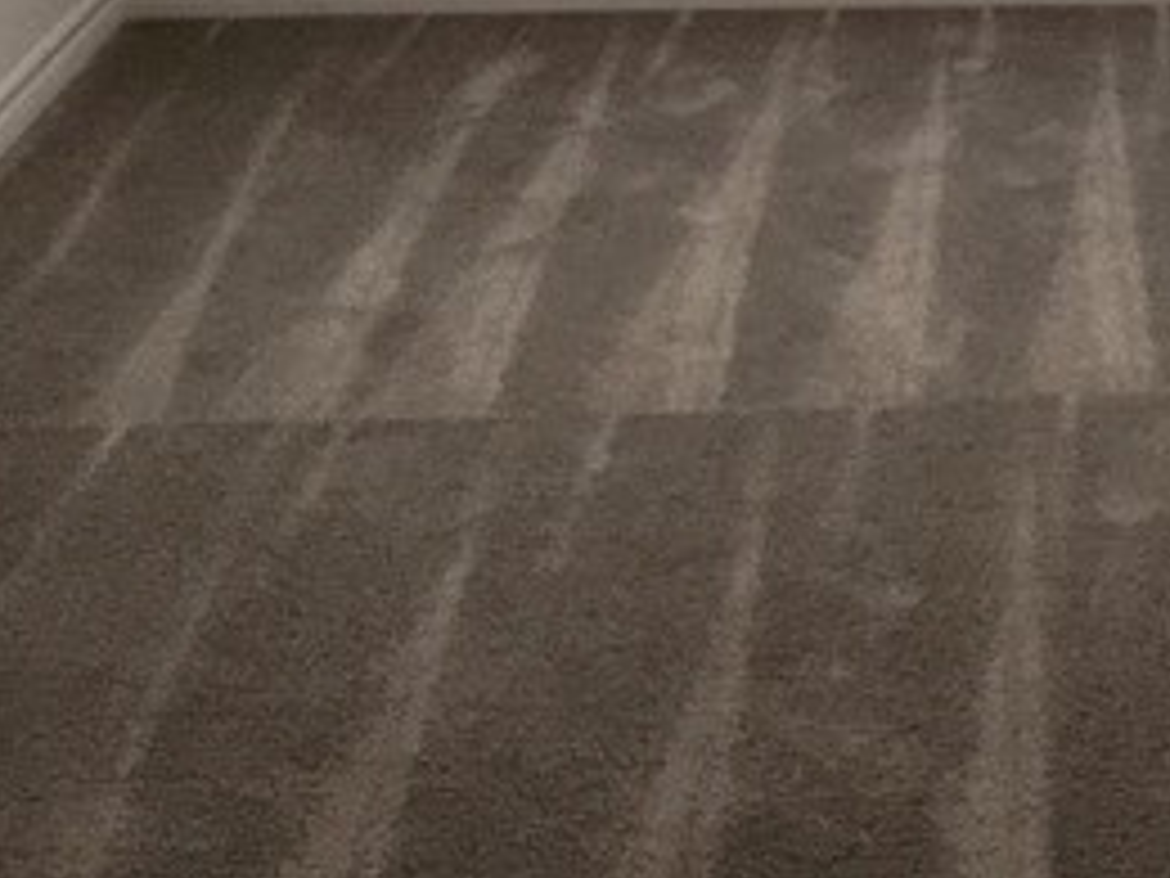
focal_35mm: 114
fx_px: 3853
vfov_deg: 12.3
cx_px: 1354
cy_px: -482
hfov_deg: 16.6
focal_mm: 4.15
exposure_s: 1/100
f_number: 2.2
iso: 40
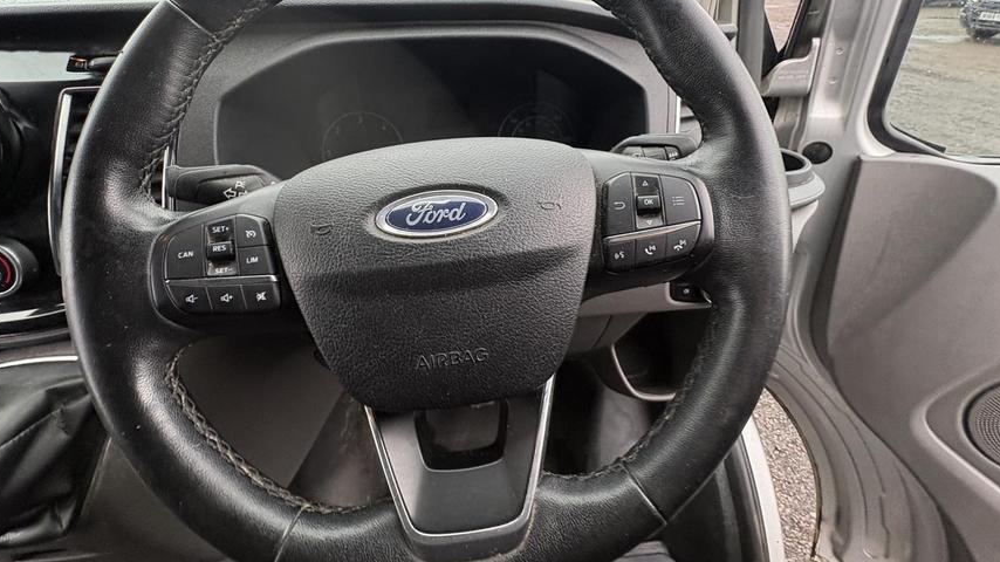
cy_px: 215
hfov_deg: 99.4
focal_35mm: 16
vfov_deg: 66.2
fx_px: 424
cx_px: 488
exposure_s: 1/73
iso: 200
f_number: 2.2
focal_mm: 2.22
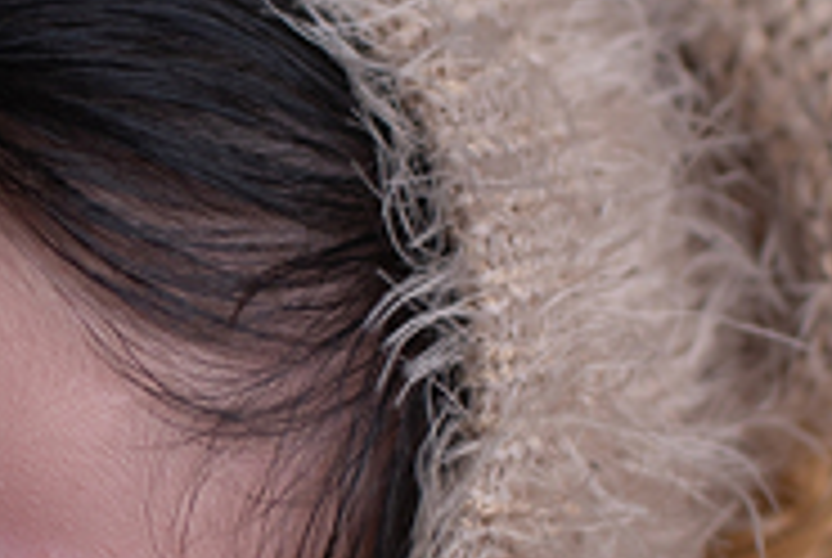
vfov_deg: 6.1
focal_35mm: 227
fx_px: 5255
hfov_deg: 9.0
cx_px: -67
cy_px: 506
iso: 100
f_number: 2.5
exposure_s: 1/200
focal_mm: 35
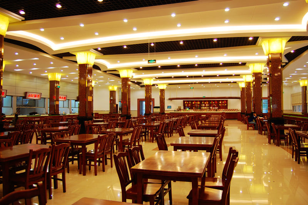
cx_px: 154
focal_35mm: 27
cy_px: 102
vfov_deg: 47.9
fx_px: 231
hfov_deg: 67.4
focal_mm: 18
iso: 200
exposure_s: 1/15
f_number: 3.5
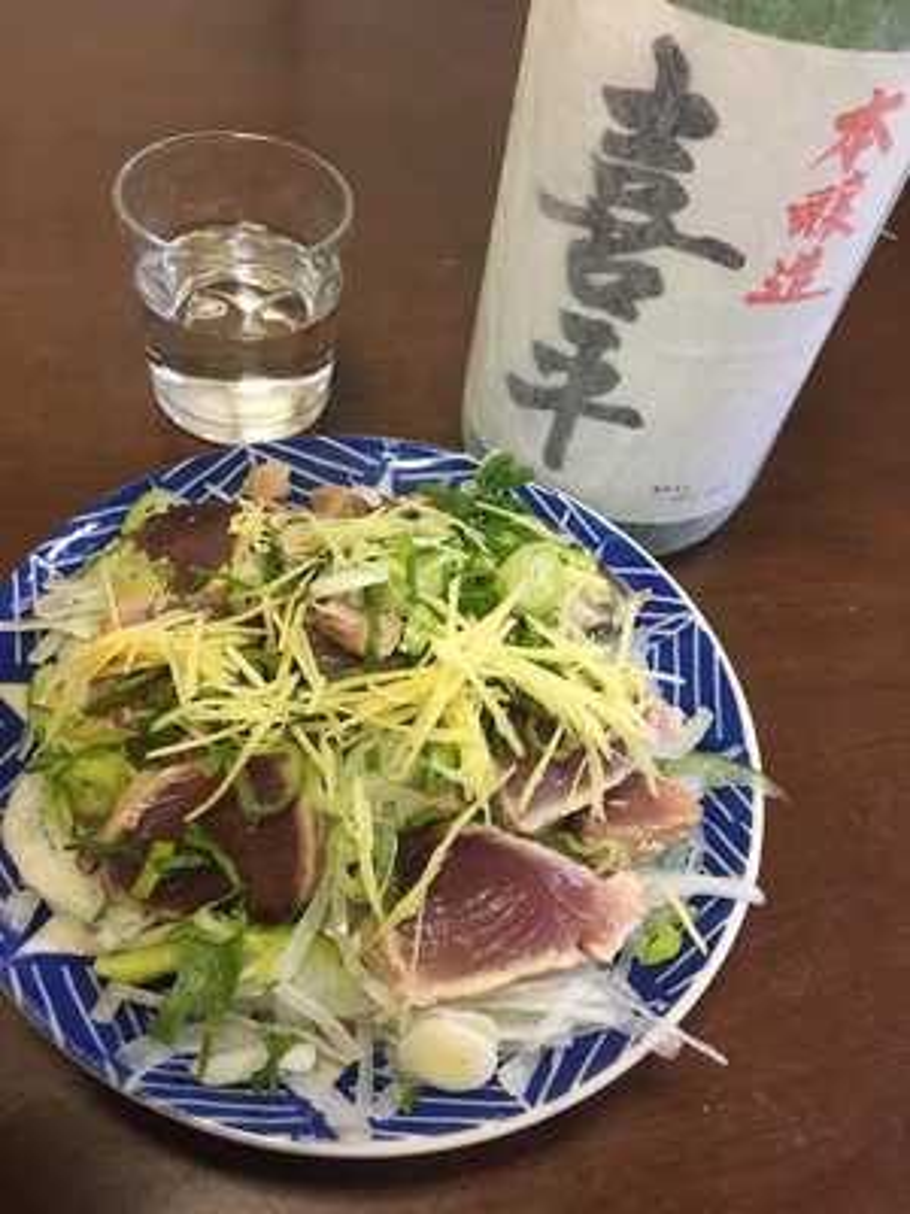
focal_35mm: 29
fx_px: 1016
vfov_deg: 61.7
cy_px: 607
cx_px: 455
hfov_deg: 48.2
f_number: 2.2
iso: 250
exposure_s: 1/33
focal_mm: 4.15
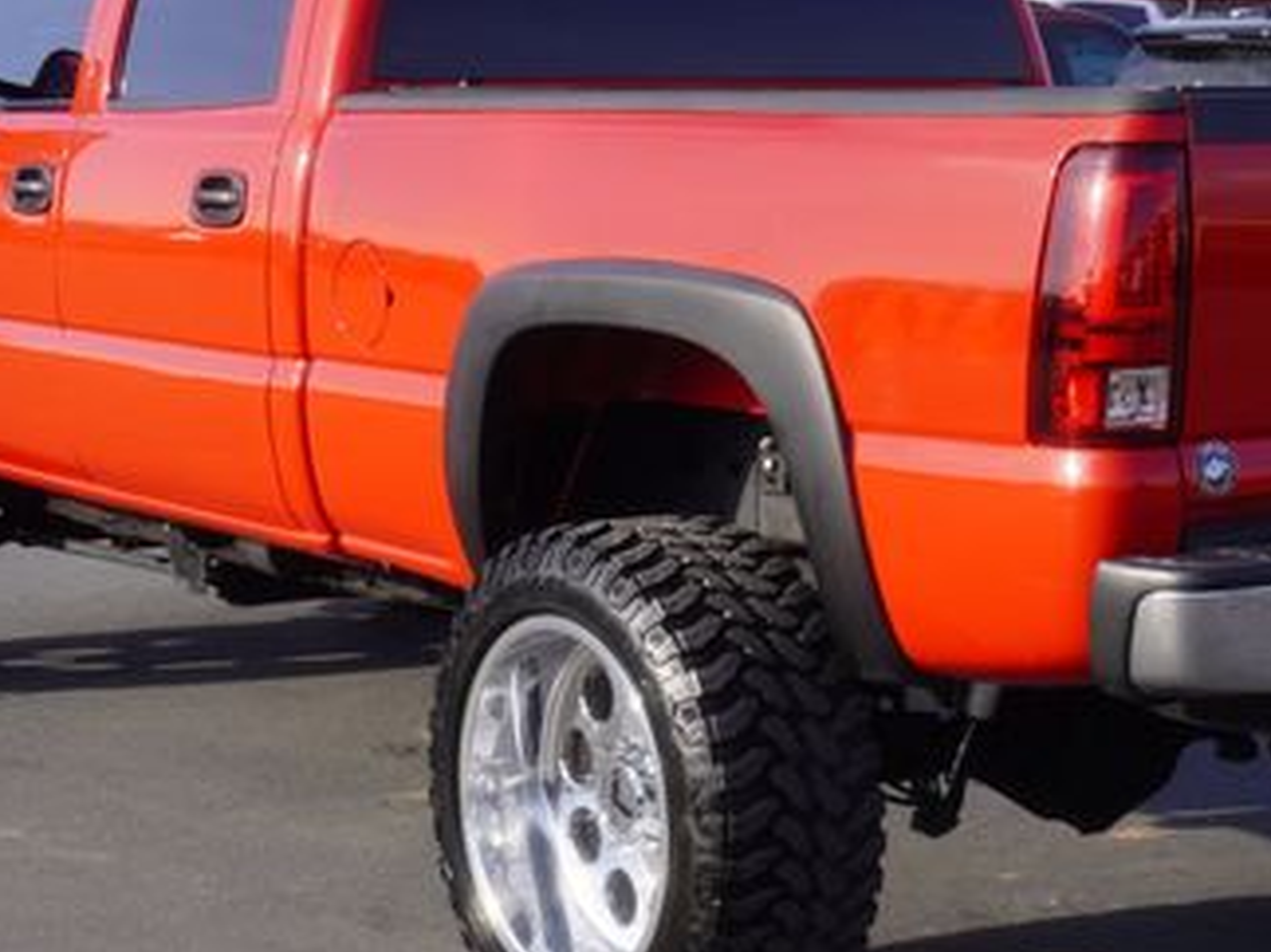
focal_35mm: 83
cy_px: 456
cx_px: 799
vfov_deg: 17.8
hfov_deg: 23.5
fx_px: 3045
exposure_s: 1/100
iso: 100
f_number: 8
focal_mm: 29
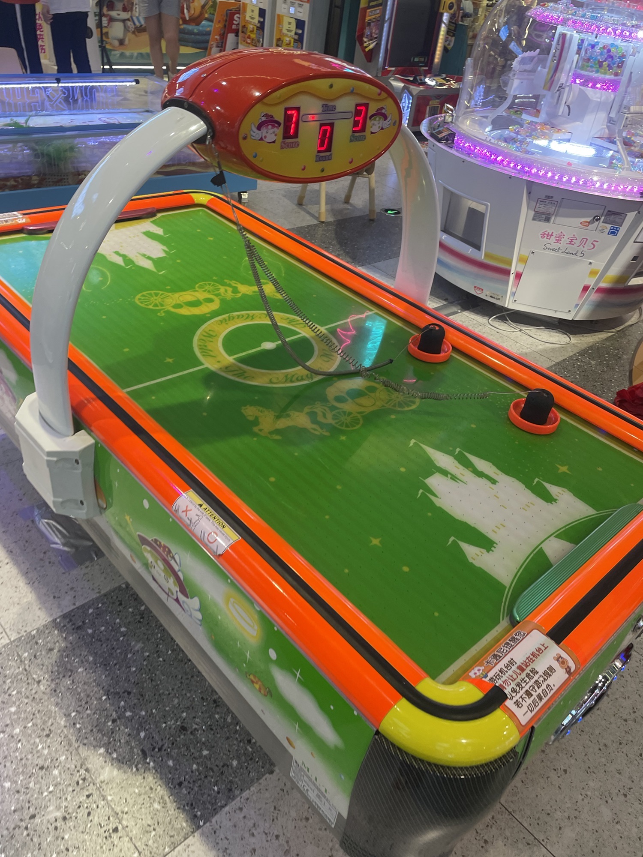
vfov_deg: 67.3
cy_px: 428
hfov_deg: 53.1
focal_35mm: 26
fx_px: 644
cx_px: 322
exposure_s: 1/120
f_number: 1.6
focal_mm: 4.2
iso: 100
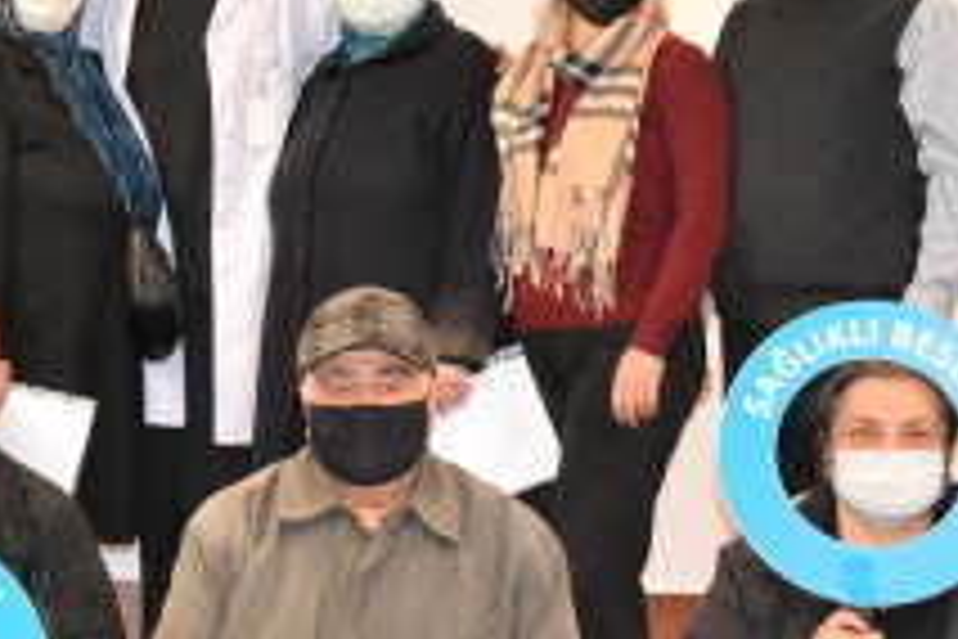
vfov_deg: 10.2
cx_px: 54
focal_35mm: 134
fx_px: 3566
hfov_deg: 15.1
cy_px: 351
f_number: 8
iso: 6400
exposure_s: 1/60
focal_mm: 46
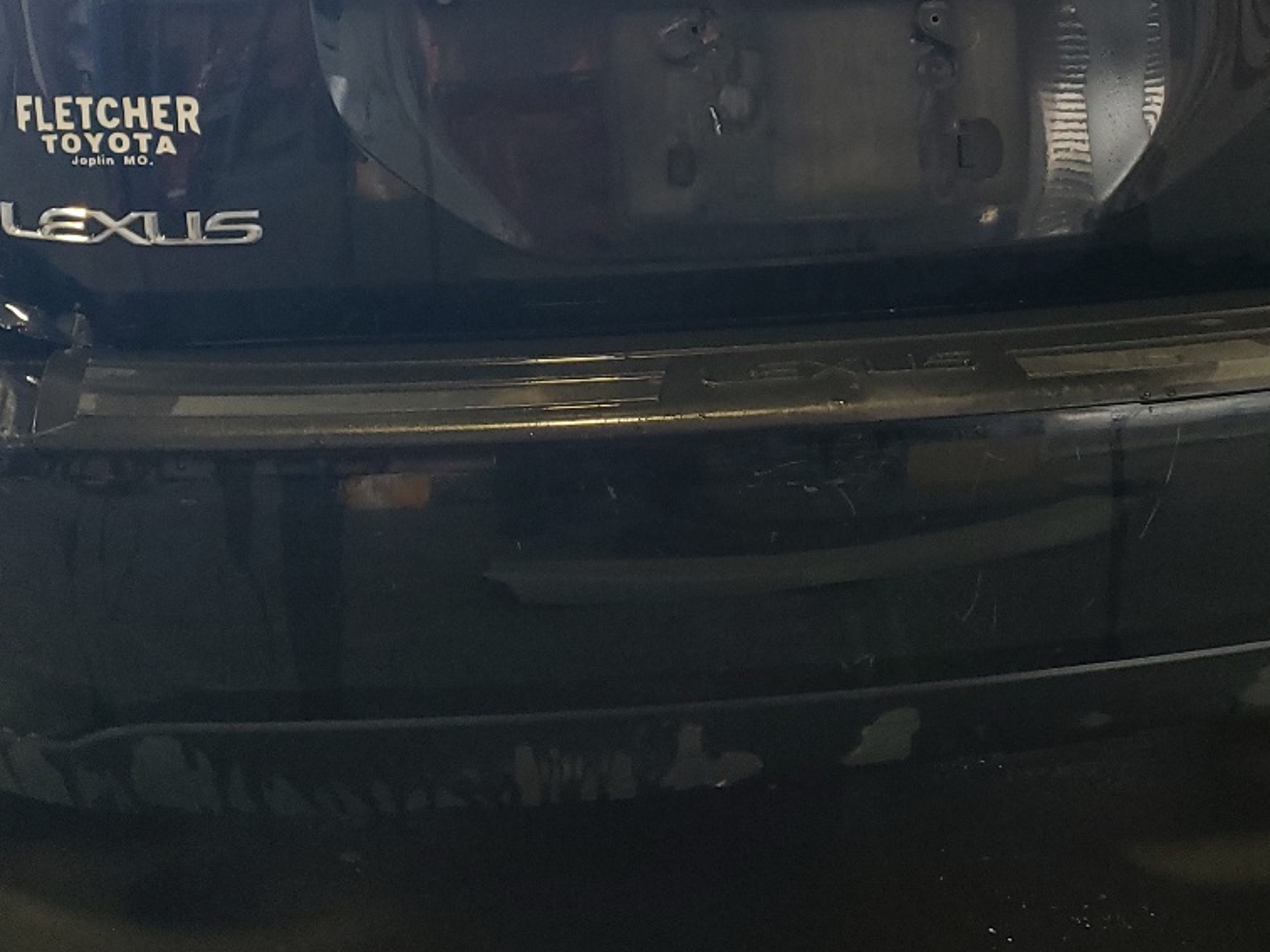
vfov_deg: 25.4
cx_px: 737
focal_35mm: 55
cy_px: 18
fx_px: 2018
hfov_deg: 34.9
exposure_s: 1/60.2
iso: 130
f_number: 1.5
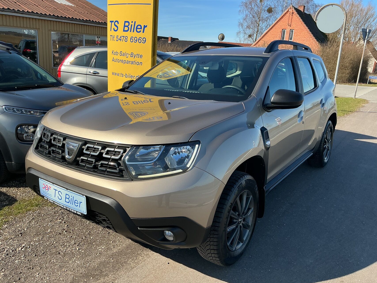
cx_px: 188
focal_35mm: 29
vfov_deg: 48.2
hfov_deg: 61.7
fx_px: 316
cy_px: 142
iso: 25
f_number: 1.8
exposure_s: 1/1144
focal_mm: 3
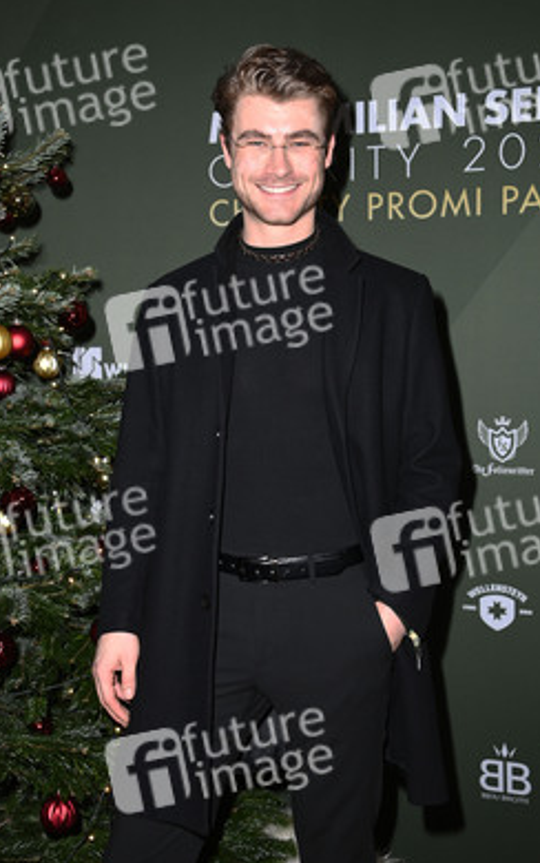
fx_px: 1106
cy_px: 429
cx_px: 283
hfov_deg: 27.4
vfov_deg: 42.6
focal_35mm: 47
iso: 1600
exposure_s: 1/250
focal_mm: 45
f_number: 5.6
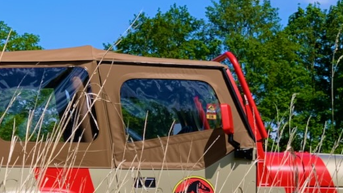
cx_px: 192
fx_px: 1009
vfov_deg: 10.8
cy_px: 177
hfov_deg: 19.3
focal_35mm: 111
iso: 16
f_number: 2.4
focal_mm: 6
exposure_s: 1/1410
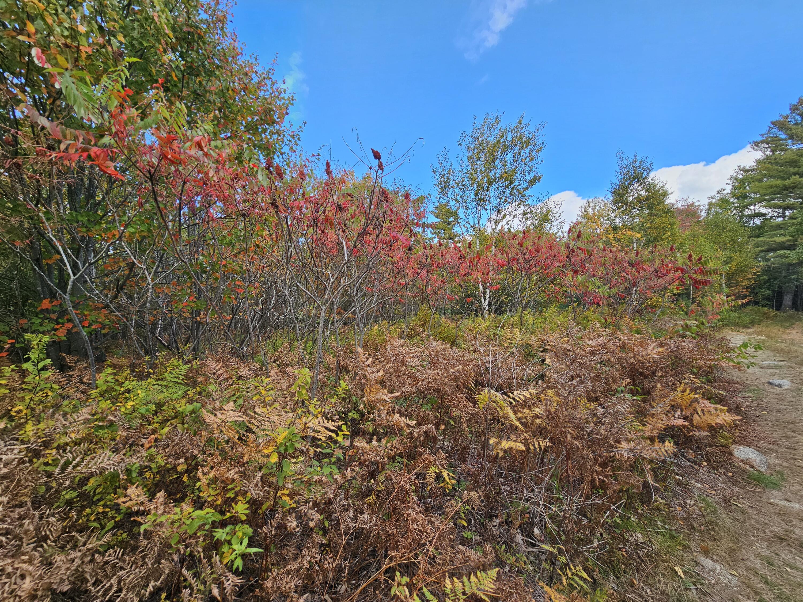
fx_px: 302
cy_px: 301
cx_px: 402
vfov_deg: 89.9
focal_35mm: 13
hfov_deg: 106.2
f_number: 2.2
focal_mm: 2.2
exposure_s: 1/380
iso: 50
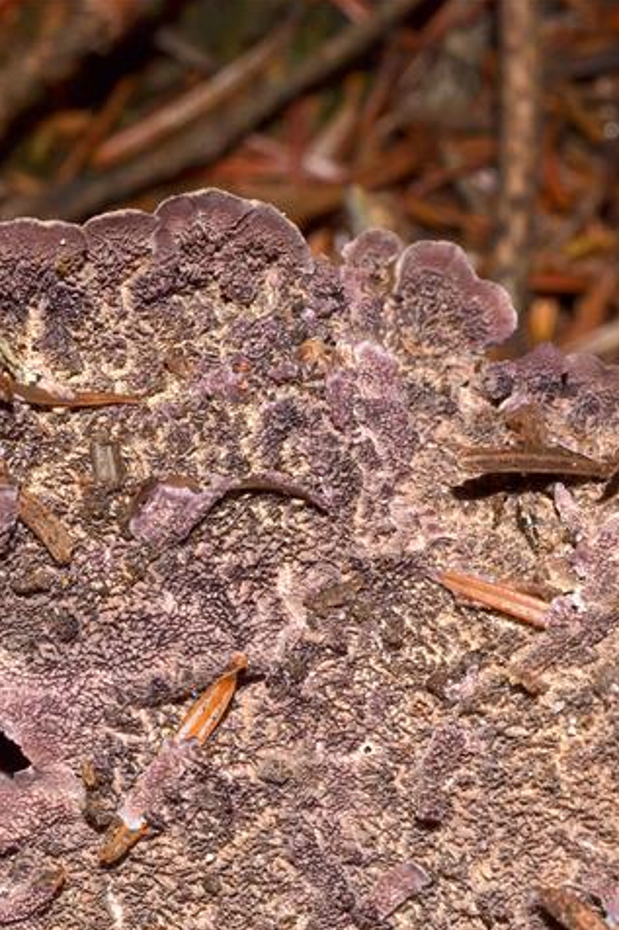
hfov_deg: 10.9
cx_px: 107
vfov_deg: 16.4
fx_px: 3220
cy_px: 465
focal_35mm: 125
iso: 200
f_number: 16
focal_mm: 55
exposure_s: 1/200
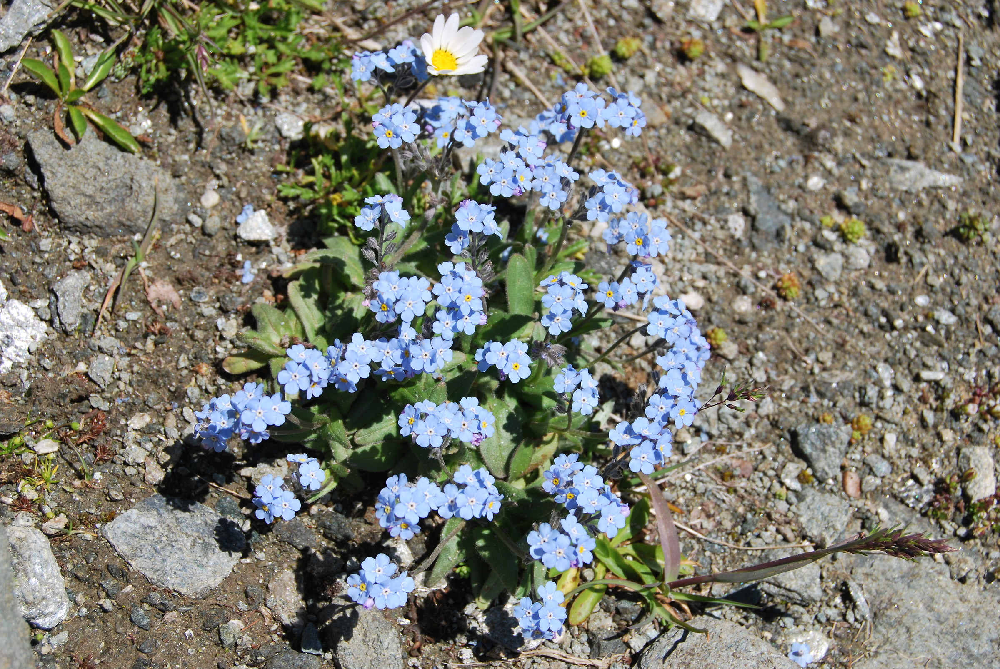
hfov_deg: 31.9
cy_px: 334
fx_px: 1752
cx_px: 500
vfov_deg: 21.6
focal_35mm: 63
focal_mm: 42
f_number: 8
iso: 100
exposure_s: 1/320
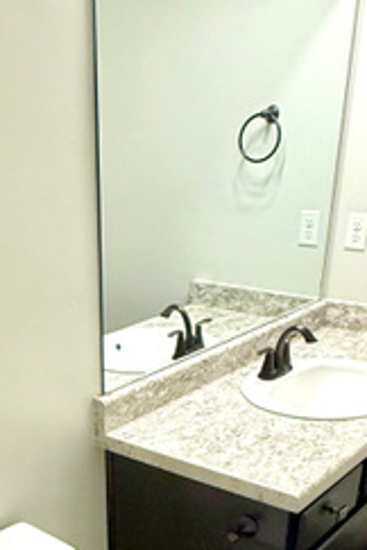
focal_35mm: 46
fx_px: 703
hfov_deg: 28.7
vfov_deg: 39.7
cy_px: 491
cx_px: 84
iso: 200
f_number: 2.2
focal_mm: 2.22
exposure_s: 1/120
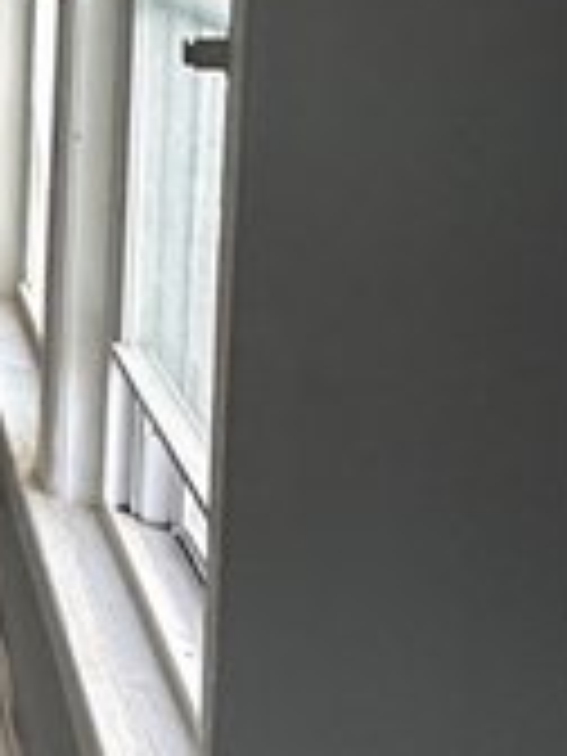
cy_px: -63
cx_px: -702
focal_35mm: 64
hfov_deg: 15.6
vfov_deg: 27.8
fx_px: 1398
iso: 160
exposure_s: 1/120
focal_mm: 2.22
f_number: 2.2
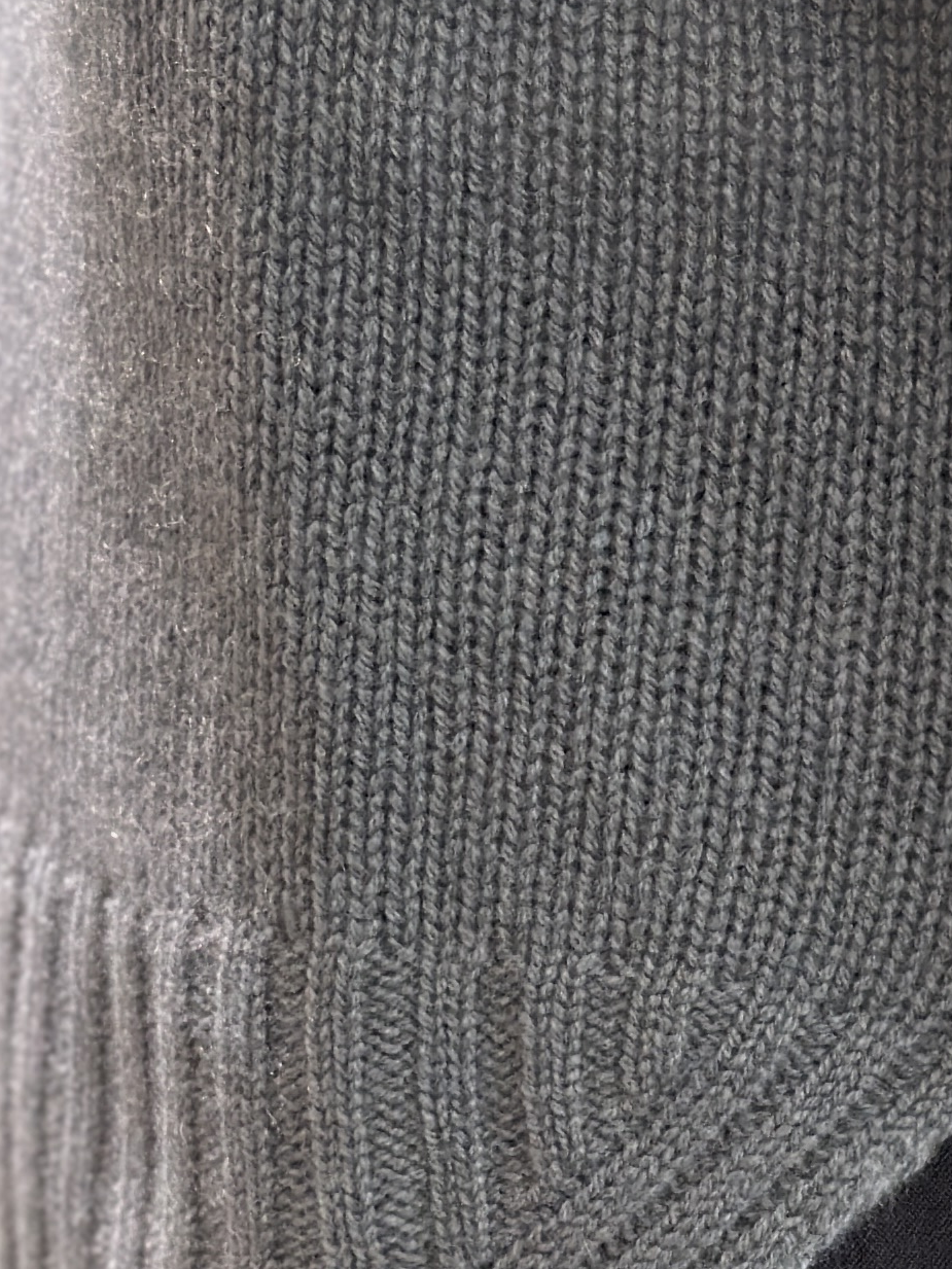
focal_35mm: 157
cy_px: 1390
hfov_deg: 9.4
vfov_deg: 12.4
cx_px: 1007
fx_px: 5756
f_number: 1.78
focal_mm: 6.86
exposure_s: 1/60
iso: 160
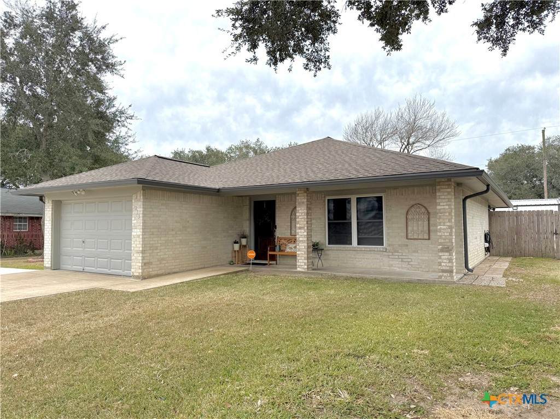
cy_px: 210
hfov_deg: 71.6
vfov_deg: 56.8
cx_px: 280
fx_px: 388
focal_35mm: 24
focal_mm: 6.76
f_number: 1.78
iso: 80
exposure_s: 1/2169
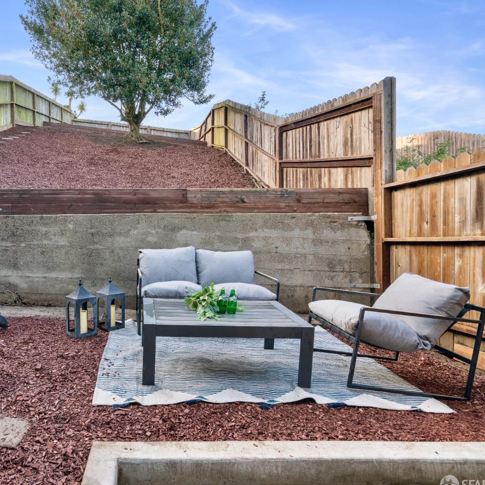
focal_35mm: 21
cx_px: 144
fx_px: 333
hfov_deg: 69.1
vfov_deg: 72.1
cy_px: 246
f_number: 8
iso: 640
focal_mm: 16
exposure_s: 1/60
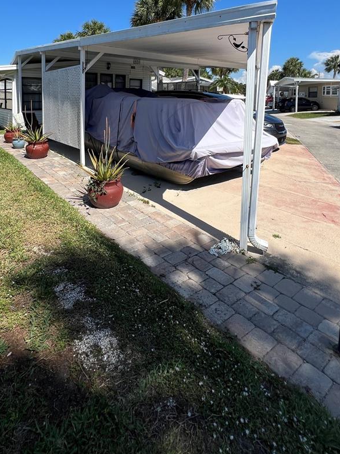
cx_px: 139
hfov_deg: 65.5
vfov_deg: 75.8
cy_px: 114
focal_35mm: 20
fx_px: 262
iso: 32
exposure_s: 1/1672
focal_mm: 1.57
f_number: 1.8
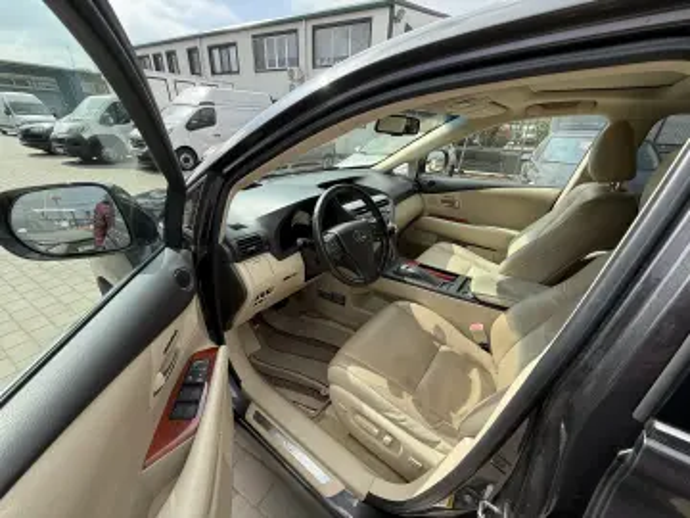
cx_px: 345
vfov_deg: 85.7
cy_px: 259
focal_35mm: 14
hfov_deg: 102.1
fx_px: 279
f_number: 2.2
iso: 64
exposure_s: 1/799
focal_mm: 2.22
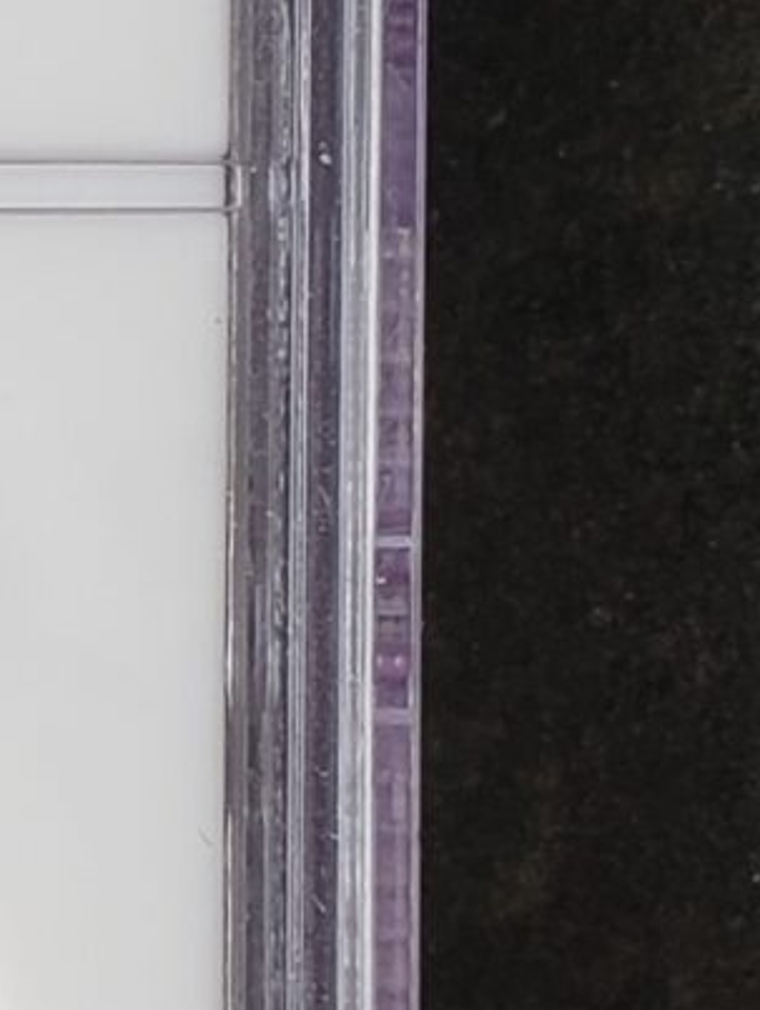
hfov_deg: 8.3
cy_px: 662
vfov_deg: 12.0
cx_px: -1086
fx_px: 4822
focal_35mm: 165
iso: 64
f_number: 2.4
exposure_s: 1/60
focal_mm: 4.3
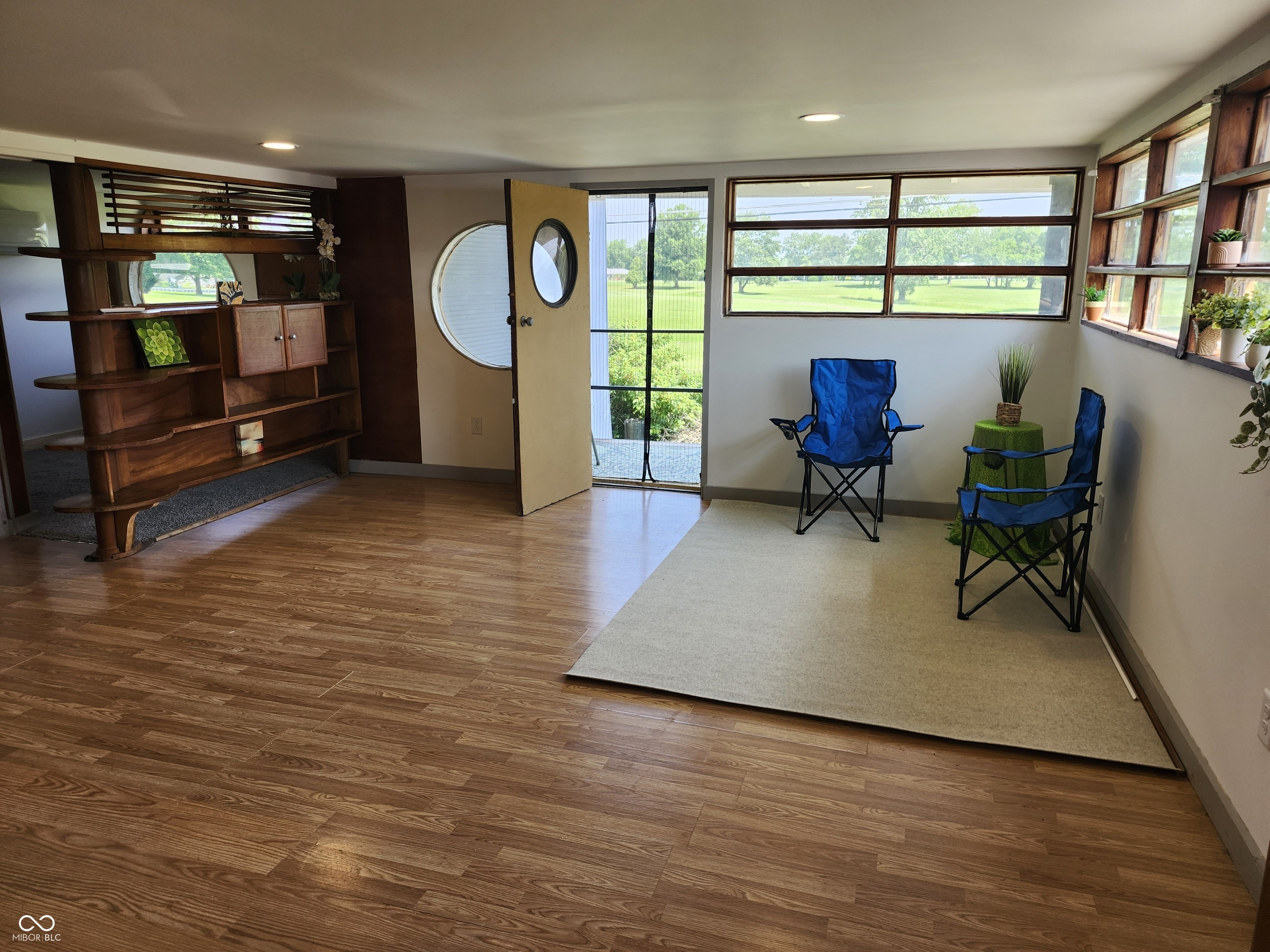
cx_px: 635
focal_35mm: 23
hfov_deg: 73.9
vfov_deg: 58.9
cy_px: 476
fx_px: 844
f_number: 1.8
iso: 50
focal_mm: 5.54
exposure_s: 1/180
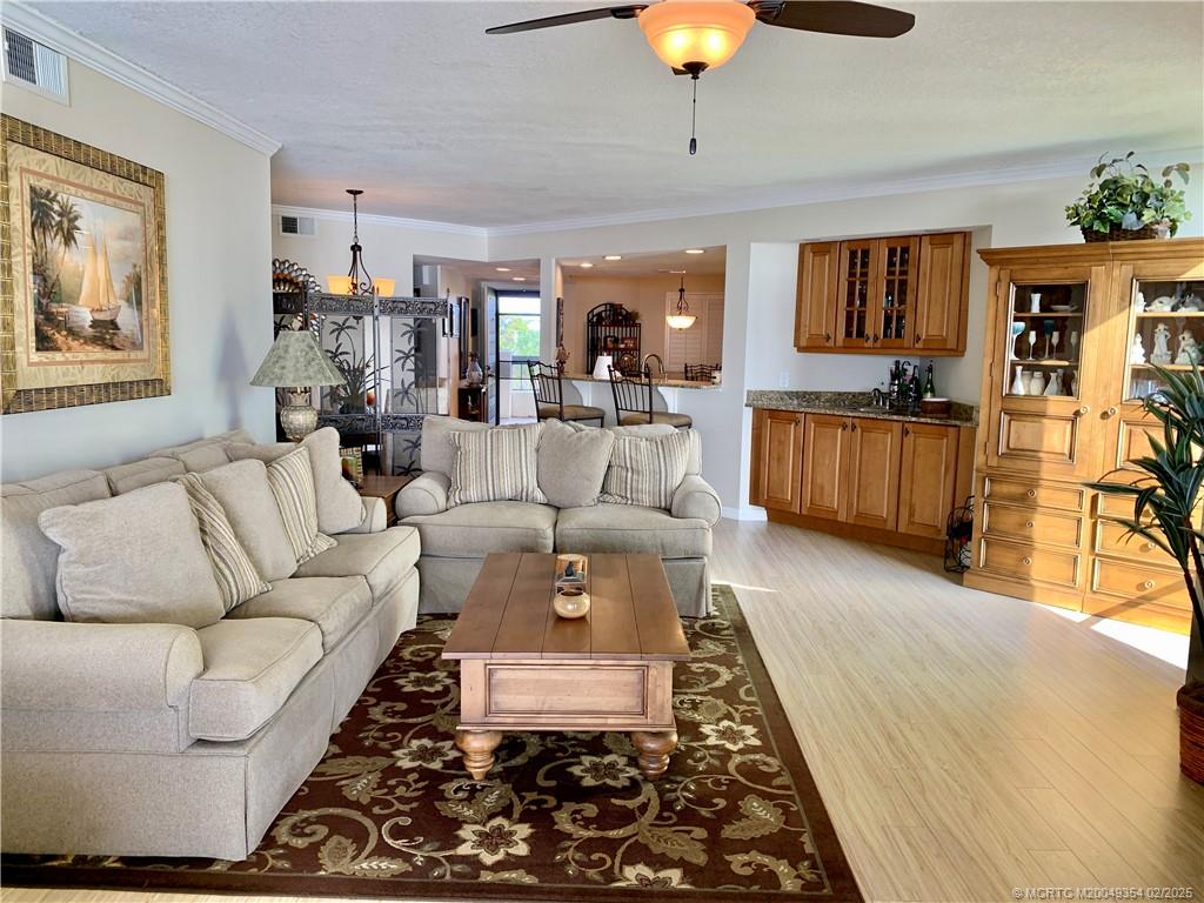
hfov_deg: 67.3
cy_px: 452
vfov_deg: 53.1
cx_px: 602
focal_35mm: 26
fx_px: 904
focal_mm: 4.25
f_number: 1.8
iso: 100
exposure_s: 1/120
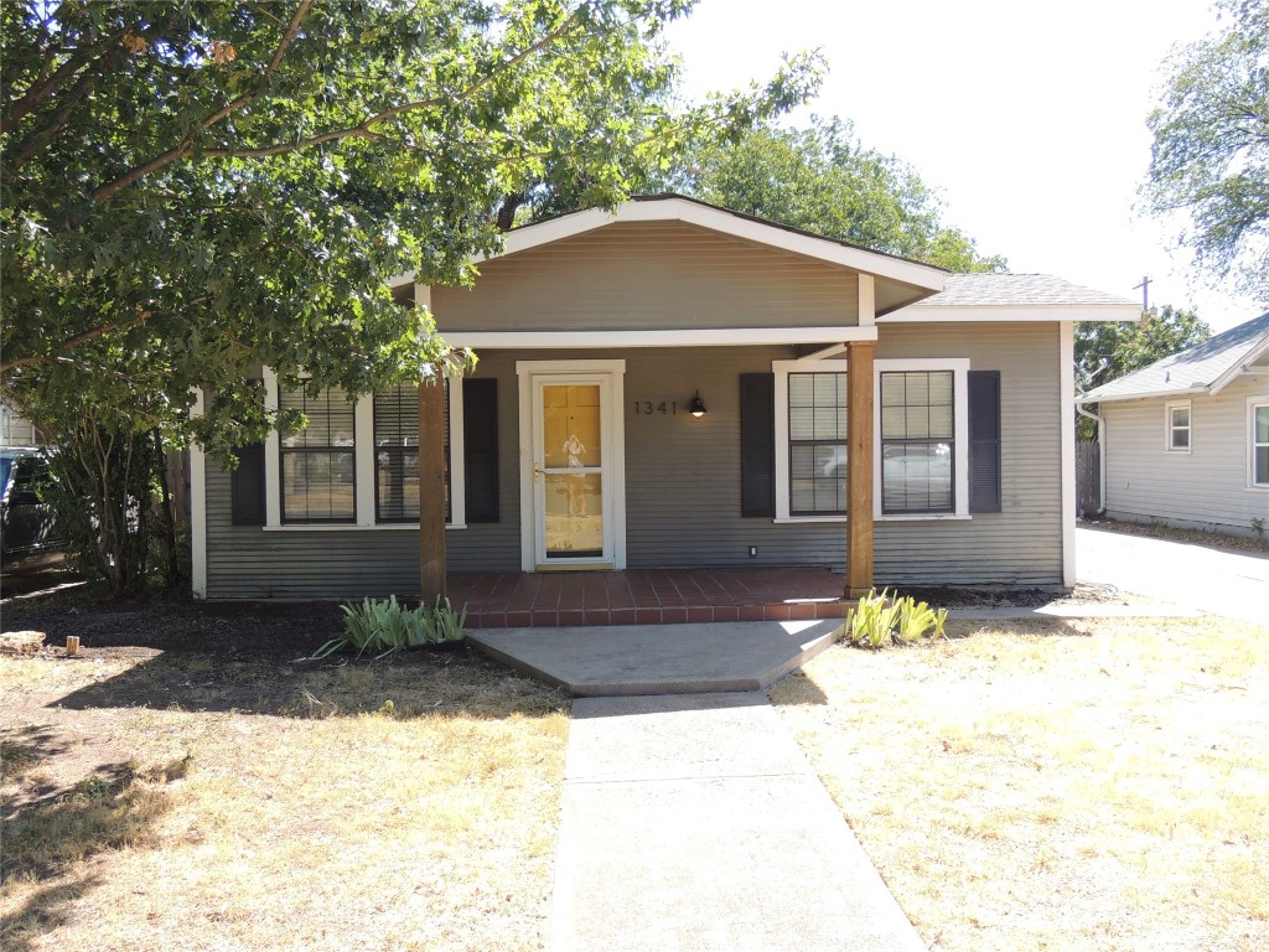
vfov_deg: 46.8
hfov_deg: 60.0
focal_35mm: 30
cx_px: 634
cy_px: 476
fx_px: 1100
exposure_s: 1/320
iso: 100
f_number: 3.1
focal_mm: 5.3
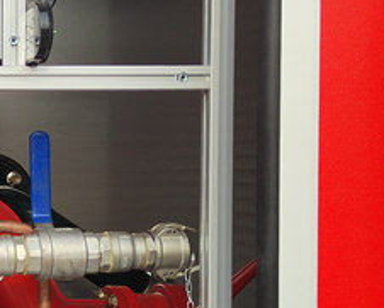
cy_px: 194
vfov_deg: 14.4
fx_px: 1217
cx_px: -272
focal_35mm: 107
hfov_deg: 15.7
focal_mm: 5.52
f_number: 1.9
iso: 100
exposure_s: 1/227
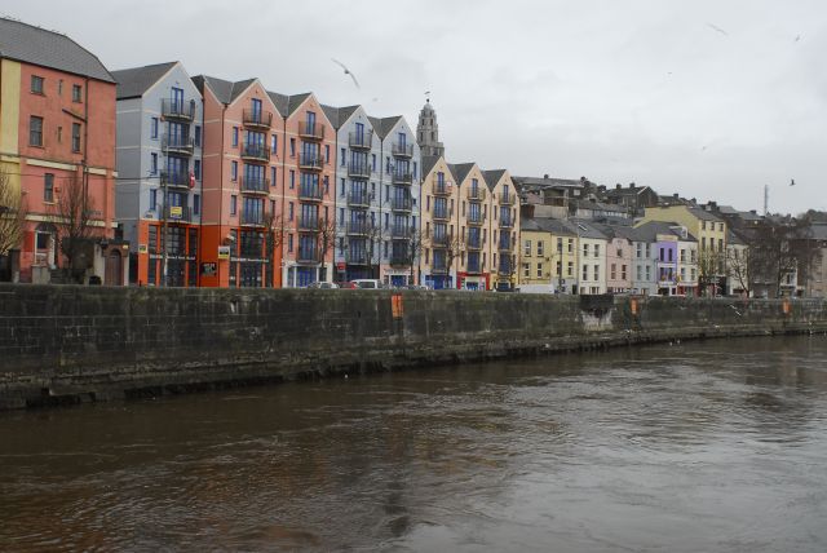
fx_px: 828
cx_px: 414
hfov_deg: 53.1
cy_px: 276
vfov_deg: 36.9
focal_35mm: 36
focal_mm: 24
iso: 400
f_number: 8
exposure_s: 1/80
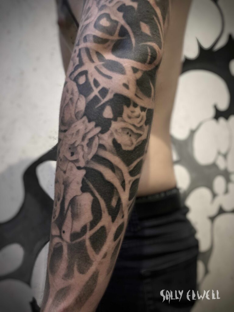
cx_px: 117
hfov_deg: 48.2
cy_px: 156
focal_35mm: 29
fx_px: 261
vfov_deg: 61.7
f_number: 2.2
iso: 200
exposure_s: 1/17
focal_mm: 4.15
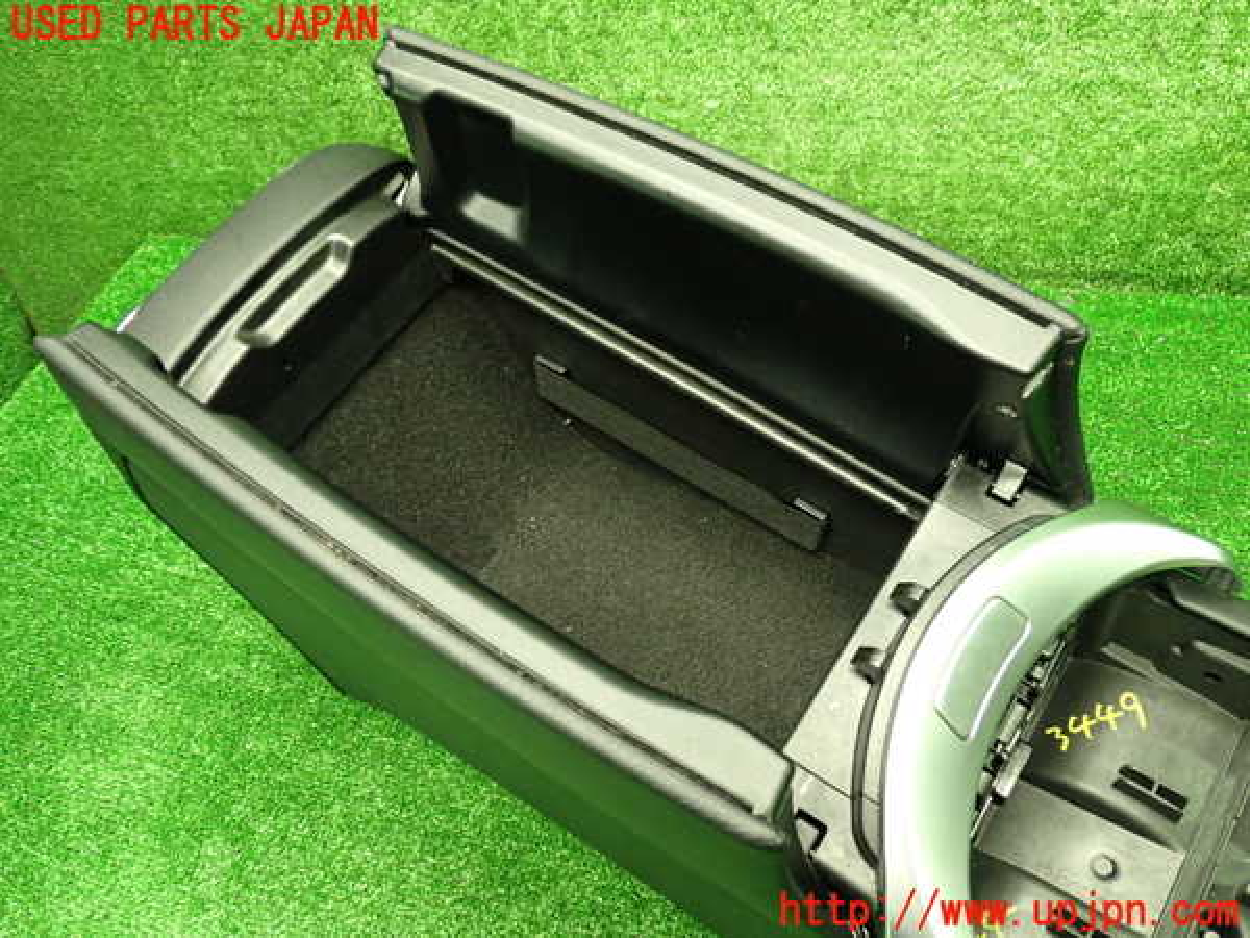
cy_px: 469
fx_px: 1083
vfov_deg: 46.8
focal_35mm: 30
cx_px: 625
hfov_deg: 60.0
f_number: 2.3
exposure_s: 1/30
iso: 500
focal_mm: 5.4
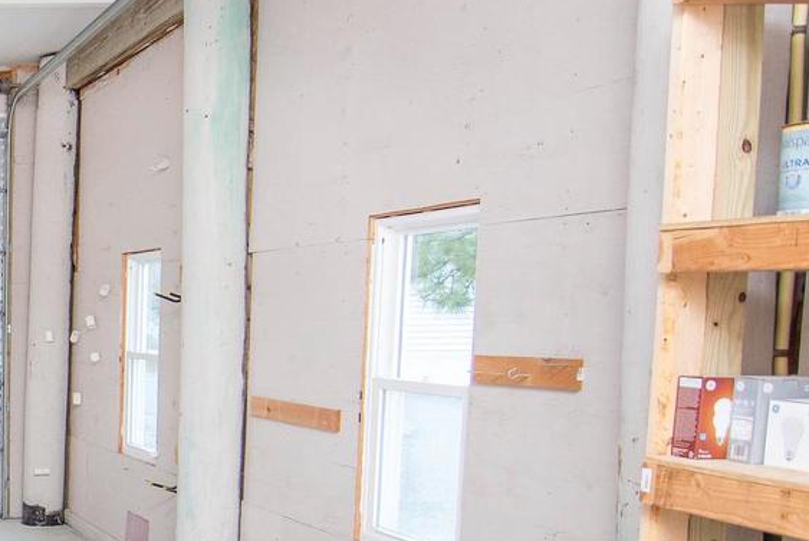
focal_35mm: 46
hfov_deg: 33.0
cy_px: 442
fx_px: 1034
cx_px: -214
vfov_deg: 28.6
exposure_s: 1/60
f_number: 5.6
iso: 400
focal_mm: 12
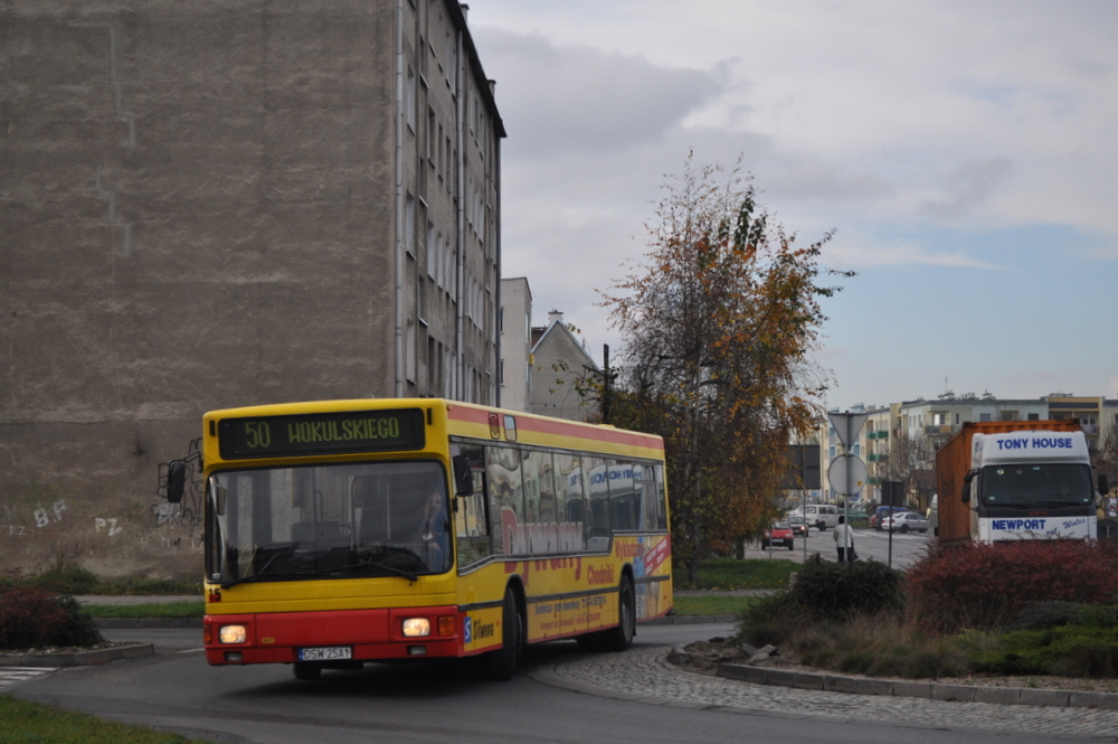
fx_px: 2560
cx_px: 559
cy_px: 372
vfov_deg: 16.5
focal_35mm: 82
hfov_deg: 24.6
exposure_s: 1/1000
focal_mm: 55
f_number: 5.6
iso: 400
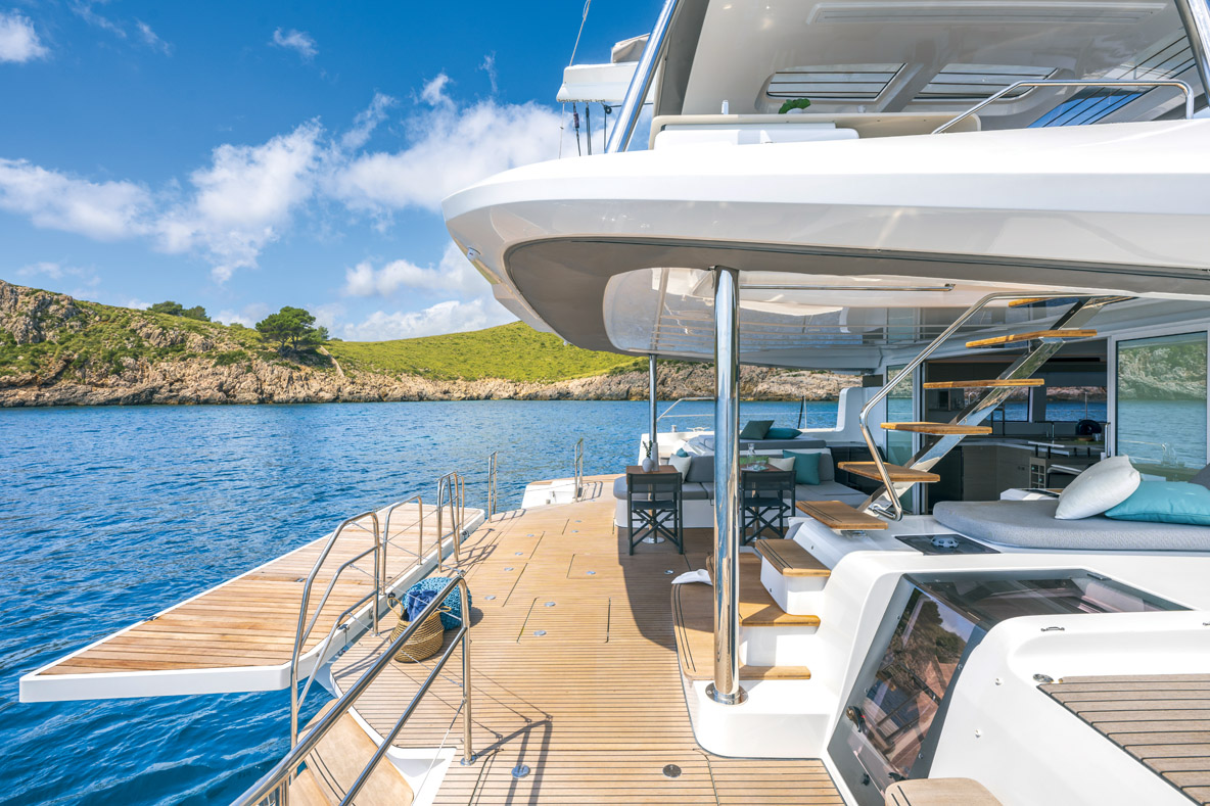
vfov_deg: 73.7
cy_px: 403
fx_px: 538
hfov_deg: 96.7
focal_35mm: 16
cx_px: 605
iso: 100
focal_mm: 16
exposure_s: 1/400
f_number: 8
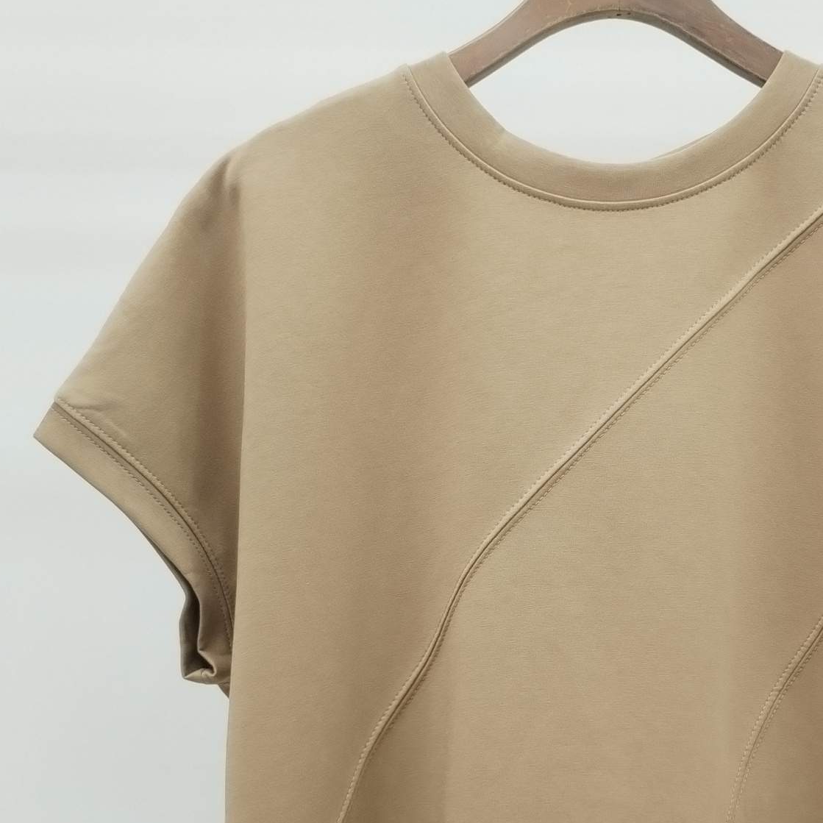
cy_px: 575
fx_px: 1479
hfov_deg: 30.6
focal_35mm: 55
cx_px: 603
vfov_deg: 30.8
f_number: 1.8
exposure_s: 1/60
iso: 203
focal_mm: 4.75
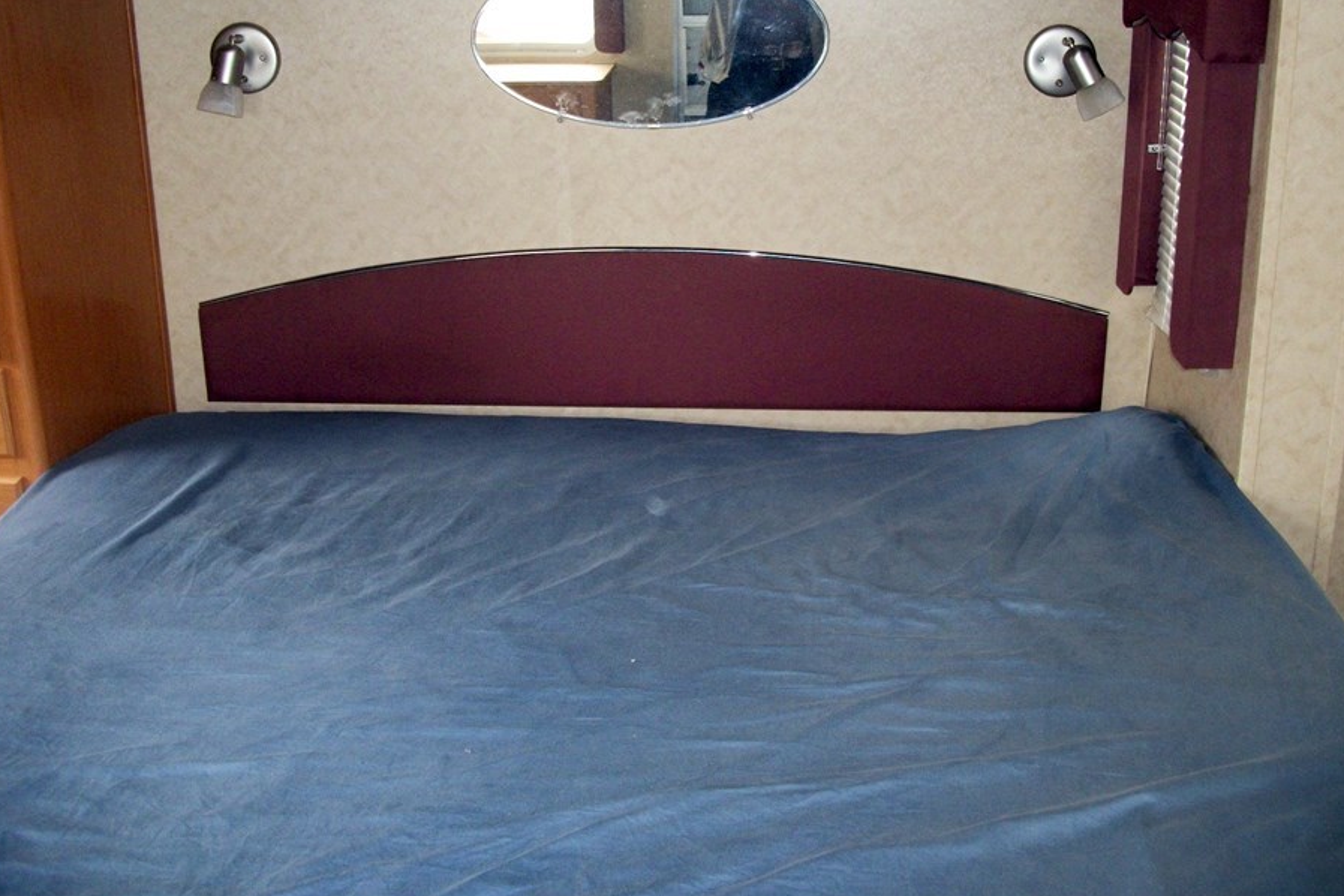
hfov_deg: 50.6
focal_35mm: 38
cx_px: 727
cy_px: 381
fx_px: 1419
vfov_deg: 35.0
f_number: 2.9
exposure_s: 1/30
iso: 160
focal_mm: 5.7
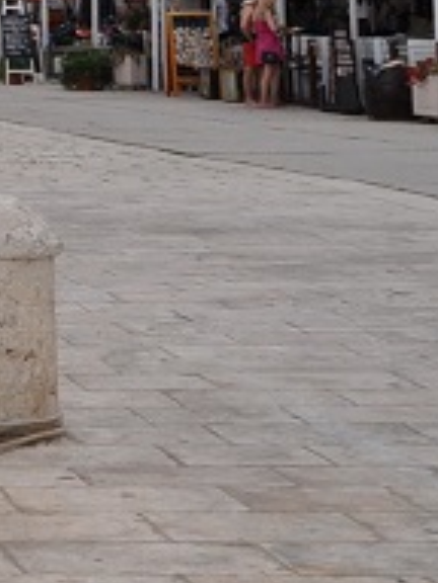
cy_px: -111
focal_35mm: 135
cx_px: -920
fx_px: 2278
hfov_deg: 8.8
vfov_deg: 14.2
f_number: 11
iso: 500
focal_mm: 18
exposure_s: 1/500
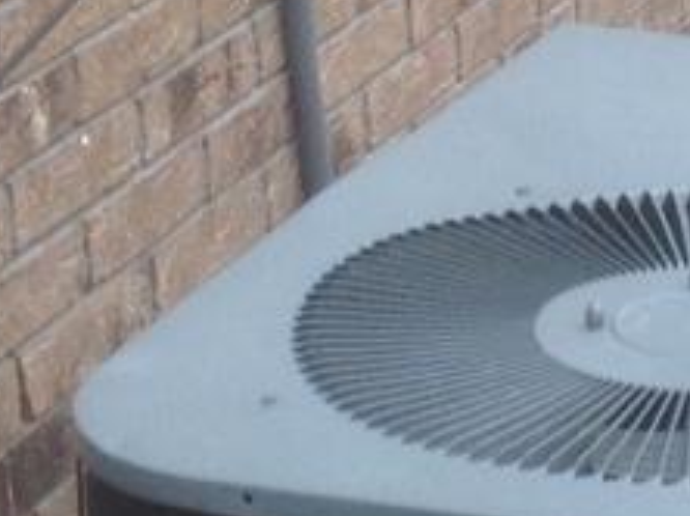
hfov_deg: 9.7
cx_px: 625
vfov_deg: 7.2
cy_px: -127
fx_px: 4062
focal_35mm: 204
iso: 64
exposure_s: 1/40
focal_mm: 4.28
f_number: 2.4
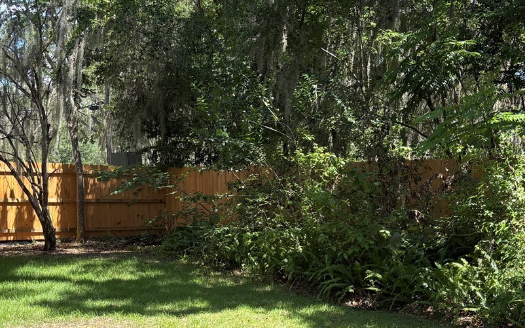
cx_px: 249
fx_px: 787
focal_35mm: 55
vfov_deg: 23.2
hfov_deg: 36.9
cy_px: 265
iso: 50
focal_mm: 5.96
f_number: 1.6
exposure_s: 1/724
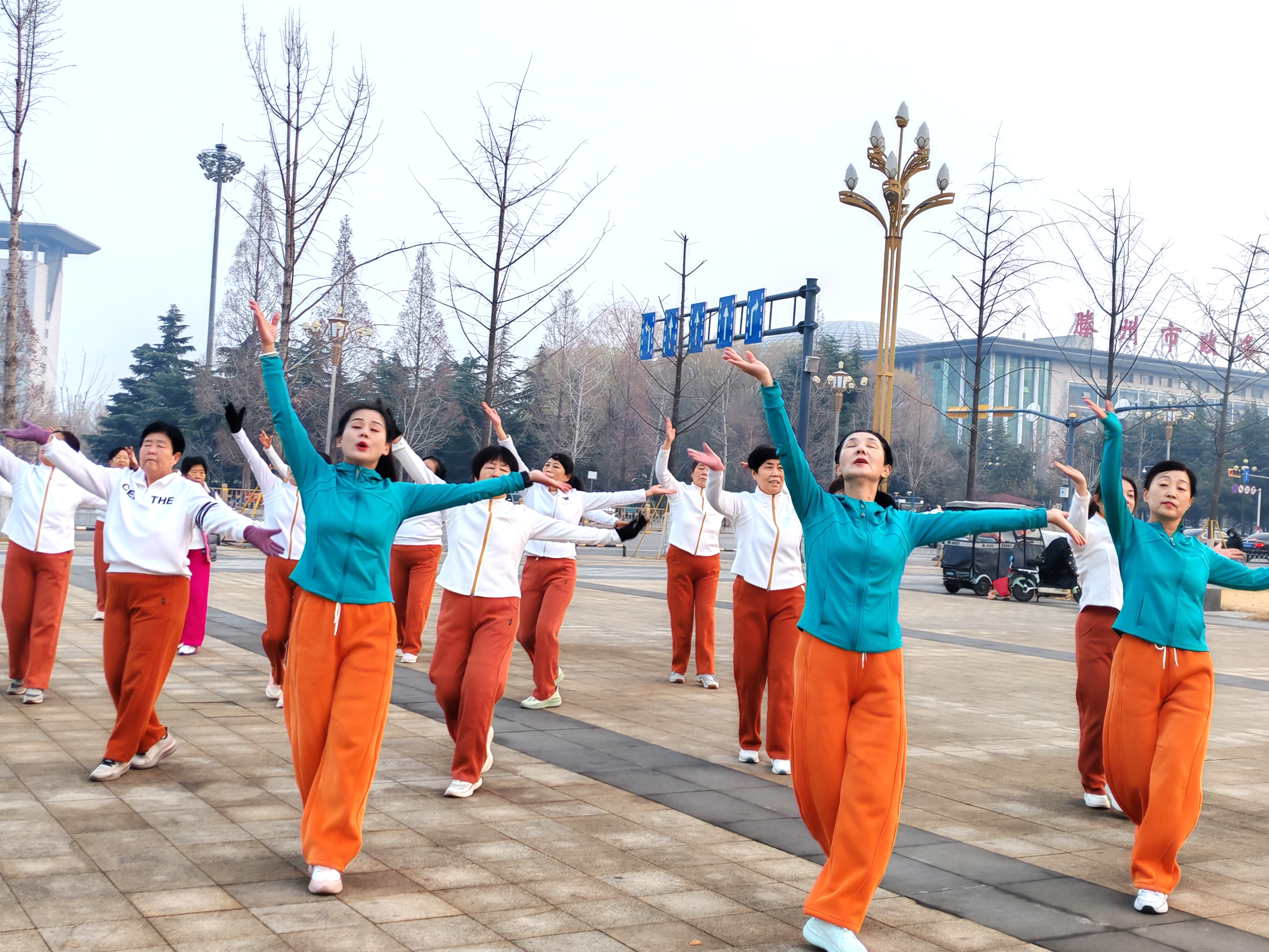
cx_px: 634
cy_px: 476
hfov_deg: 44.8
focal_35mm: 42
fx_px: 1540
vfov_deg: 34.3
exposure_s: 1/110
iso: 50
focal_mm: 5.52
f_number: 1.95
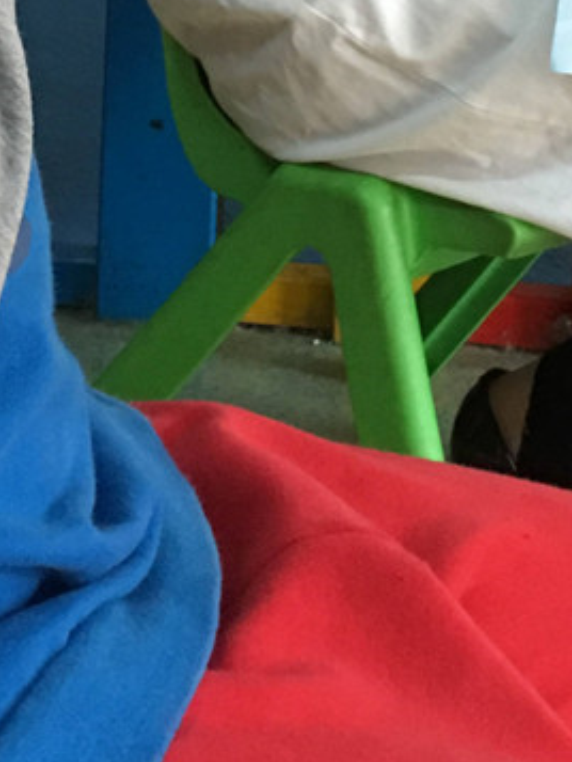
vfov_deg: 15.8
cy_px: -290
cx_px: 173
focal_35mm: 117
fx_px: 2576
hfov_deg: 12.6
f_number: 2.2
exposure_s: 1/17
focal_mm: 4.15
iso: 125
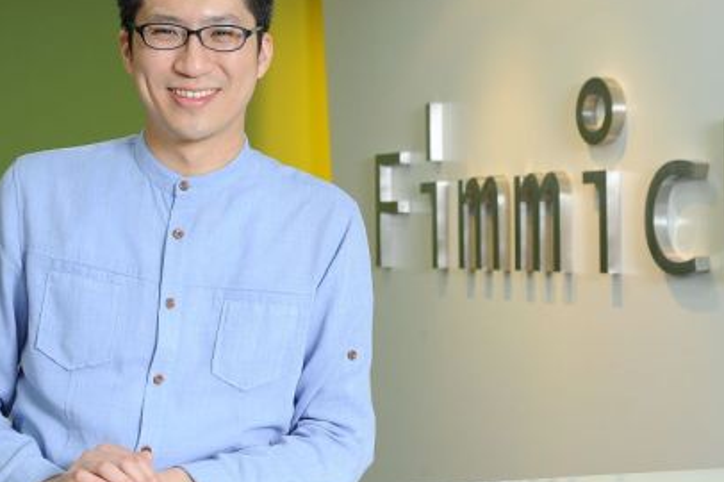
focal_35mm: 90
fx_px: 1808
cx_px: 351
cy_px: 223
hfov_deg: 22.6
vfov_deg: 15.2
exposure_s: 1/80
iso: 640
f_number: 5.6
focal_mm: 62
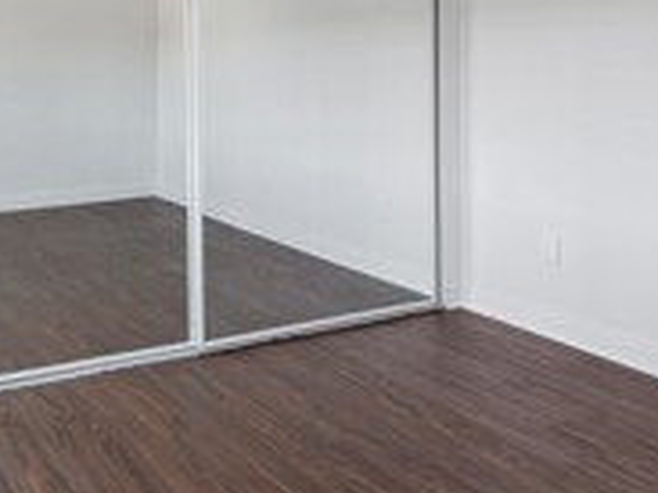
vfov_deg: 29.0
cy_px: 11
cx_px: 306
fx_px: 893
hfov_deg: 40.4
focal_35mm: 47
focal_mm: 14
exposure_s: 1/25
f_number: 9
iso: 100
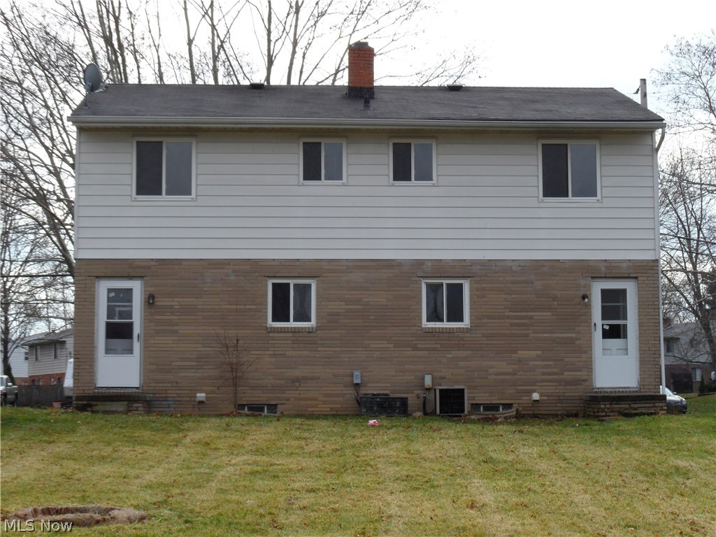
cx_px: 358
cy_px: 268
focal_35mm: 80
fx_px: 1655
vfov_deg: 18.4
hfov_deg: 24.4
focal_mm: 13.2
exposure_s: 1/180
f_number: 6
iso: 80
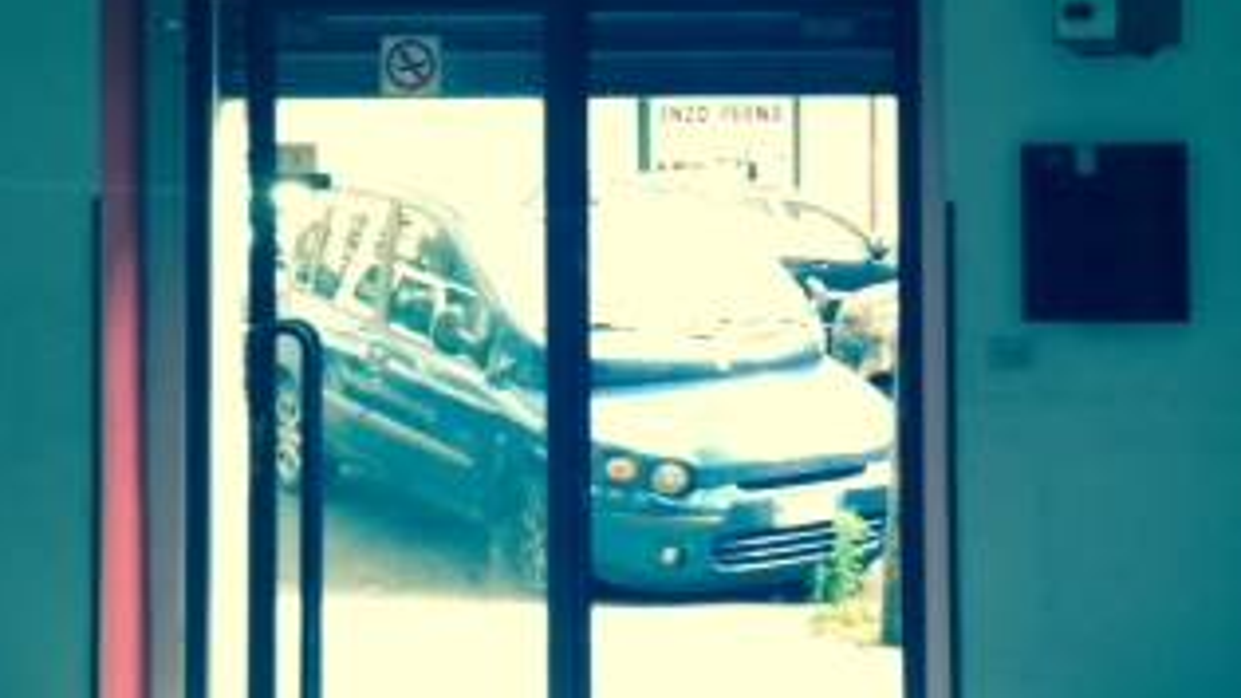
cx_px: 674
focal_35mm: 73
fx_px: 2402
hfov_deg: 29.0
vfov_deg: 16.3
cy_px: 75
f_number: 2.4
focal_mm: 4.12
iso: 64
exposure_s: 1/60
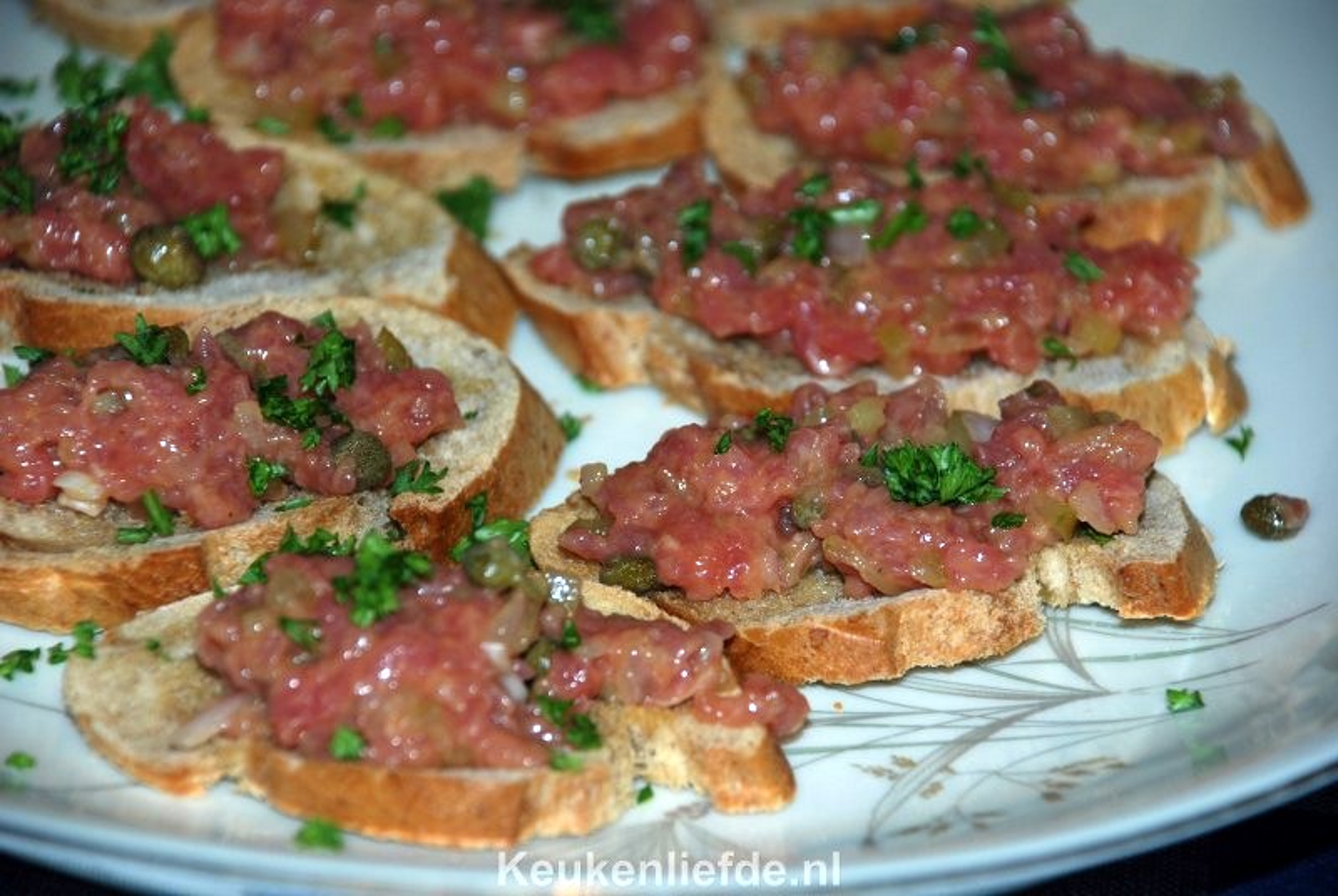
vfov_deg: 6.8
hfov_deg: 10.1
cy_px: 448
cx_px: 669
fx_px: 7537
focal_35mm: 202
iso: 160
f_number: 5.6
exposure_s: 1/60
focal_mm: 135
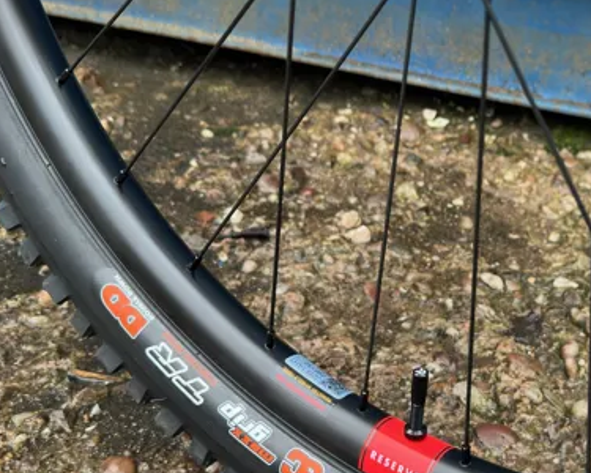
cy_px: 276
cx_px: 484
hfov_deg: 35.9
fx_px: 875
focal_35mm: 50
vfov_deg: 30.2
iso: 125
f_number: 1.78
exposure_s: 1/110
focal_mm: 6.86
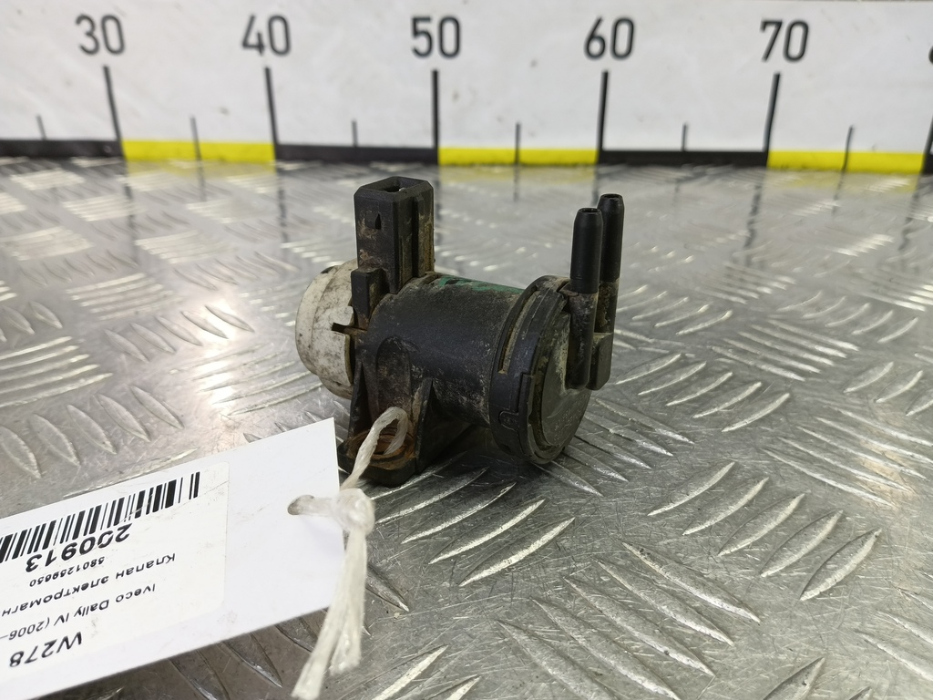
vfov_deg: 58.9
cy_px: 350
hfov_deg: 73.9
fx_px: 620
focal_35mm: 23
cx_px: 466
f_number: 1.6
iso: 122
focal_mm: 4.11
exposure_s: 1/50
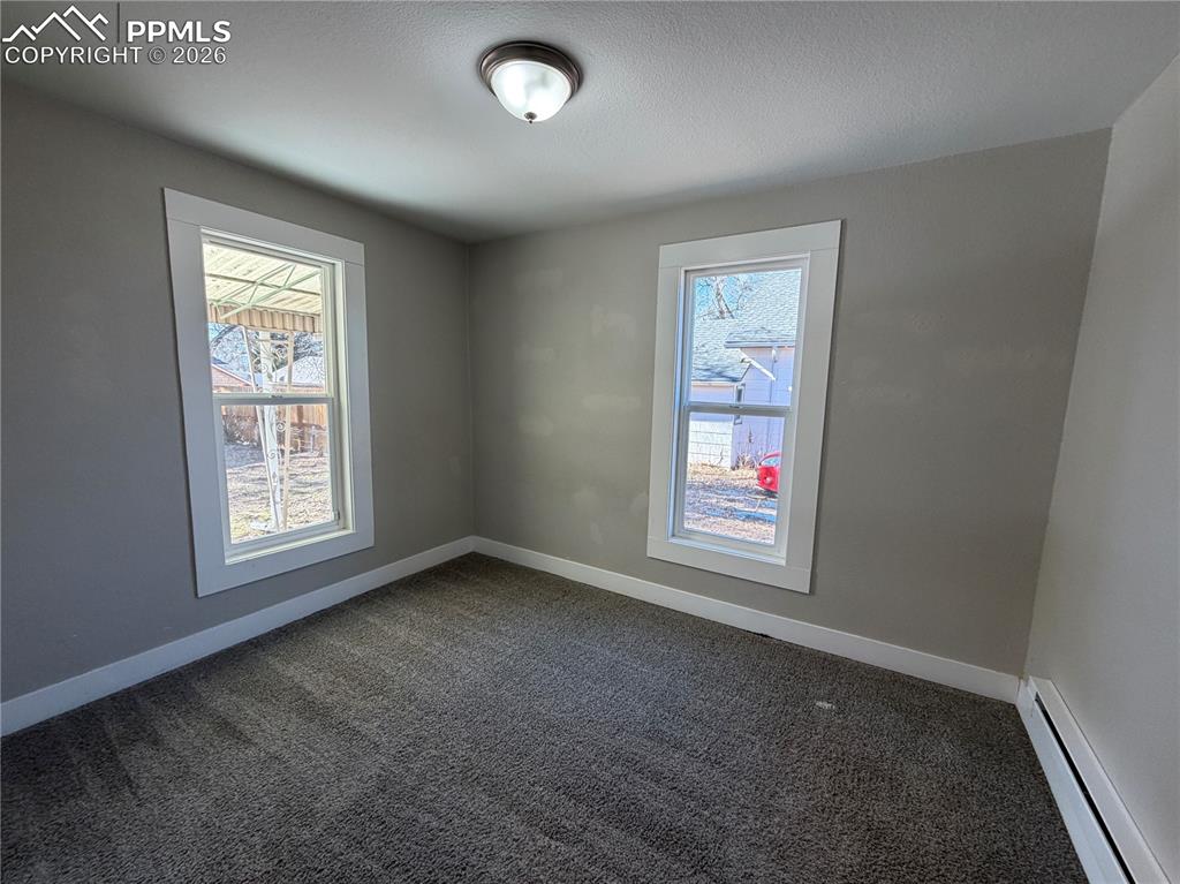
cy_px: 442
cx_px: 590
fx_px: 477
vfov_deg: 85.6
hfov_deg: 102.1
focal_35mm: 14
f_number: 2.2
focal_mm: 2.22
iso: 125
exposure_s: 1/120
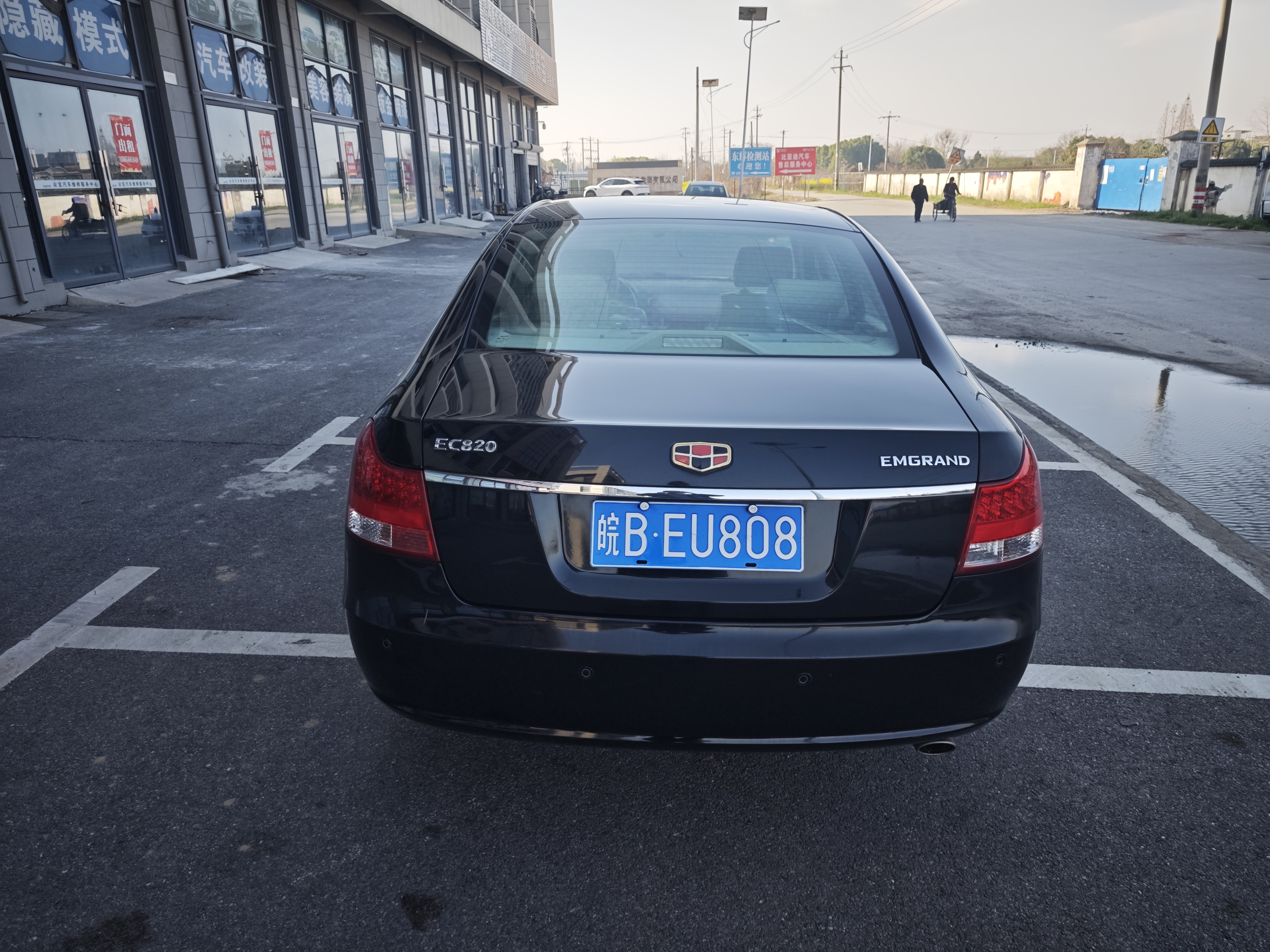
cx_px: 635
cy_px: 476
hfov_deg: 73.9
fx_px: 844
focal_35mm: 23
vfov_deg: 58.9
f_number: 1.62
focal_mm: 6.55
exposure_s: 1/1027
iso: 50
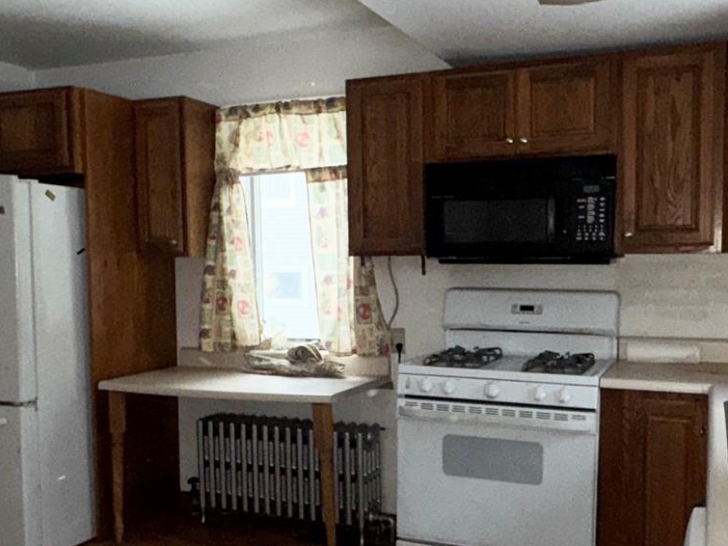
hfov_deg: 48.9
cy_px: 325
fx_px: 799
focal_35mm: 38
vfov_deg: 37.6
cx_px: 406
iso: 100
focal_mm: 2.22
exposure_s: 1/60
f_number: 2.2
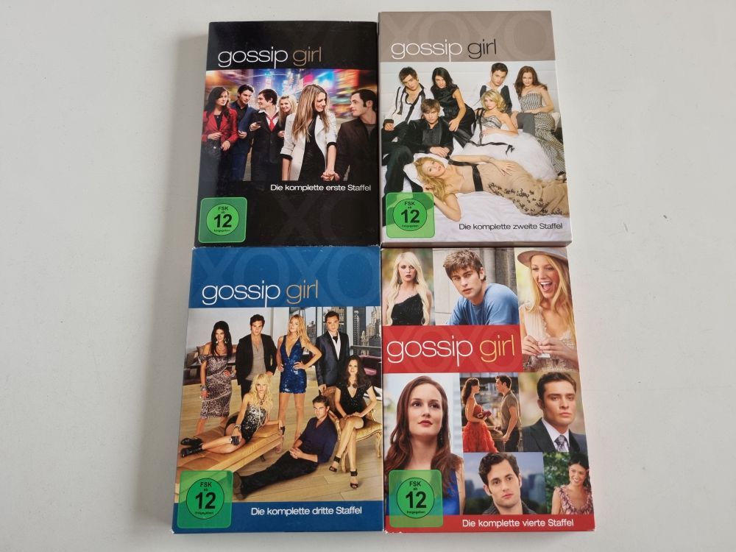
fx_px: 553
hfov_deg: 67.3
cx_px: 368
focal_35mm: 26
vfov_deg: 53.1
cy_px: 276
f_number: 1.8
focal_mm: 5.4
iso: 125
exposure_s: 1/100
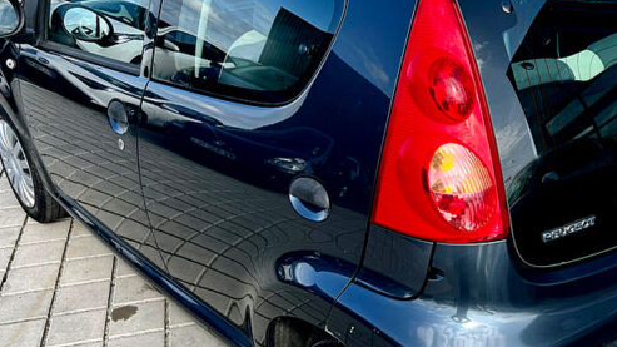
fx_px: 752
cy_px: 212
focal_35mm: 46
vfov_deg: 25.9
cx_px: 423
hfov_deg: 43.8
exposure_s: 1/1698
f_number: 1.5
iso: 50
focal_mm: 5.7
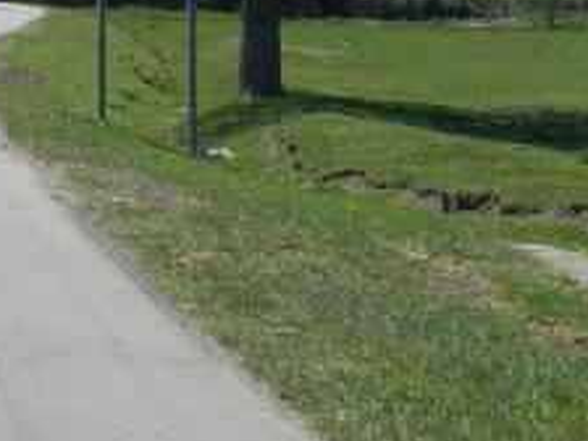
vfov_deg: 8.9
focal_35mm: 164
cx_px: -118
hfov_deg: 11.8
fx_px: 2786
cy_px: -136
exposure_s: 1/800
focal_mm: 8.1
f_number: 5
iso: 160
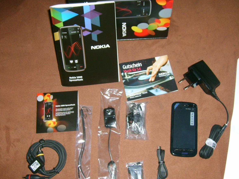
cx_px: 126
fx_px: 331
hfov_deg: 39.6
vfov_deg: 30.2
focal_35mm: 48
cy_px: 104
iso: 100
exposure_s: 1/30
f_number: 2.8
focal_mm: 5.8
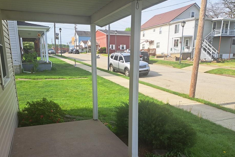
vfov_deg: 46.1
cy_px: 97
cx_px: 110
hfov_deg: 65.4
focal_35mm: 28
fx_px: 183
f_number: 1.8
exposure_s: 1/1059
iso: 50
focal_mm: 5.23
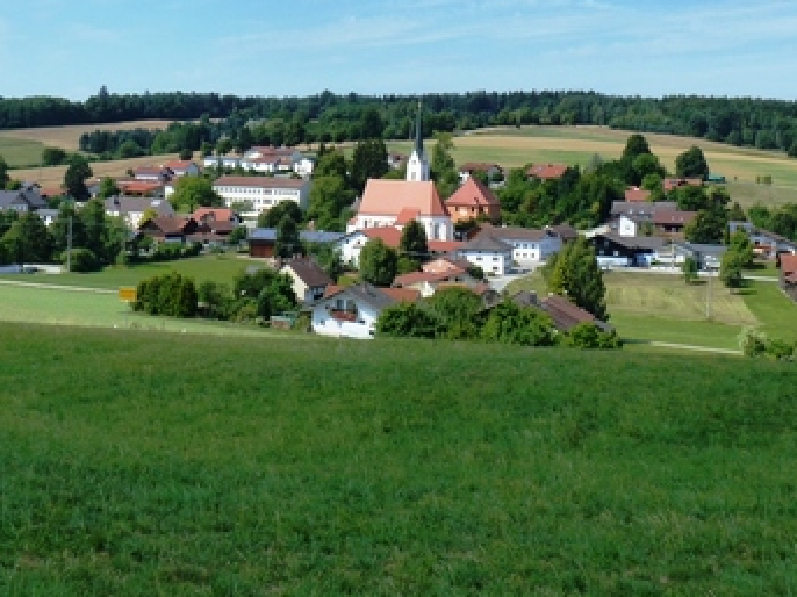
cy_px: 135
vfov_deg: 22.3
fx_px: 1496
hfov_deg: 29.8
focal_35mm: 65
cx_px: 447
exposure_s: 1/400
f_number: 5.6
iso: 125
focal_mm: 6.8
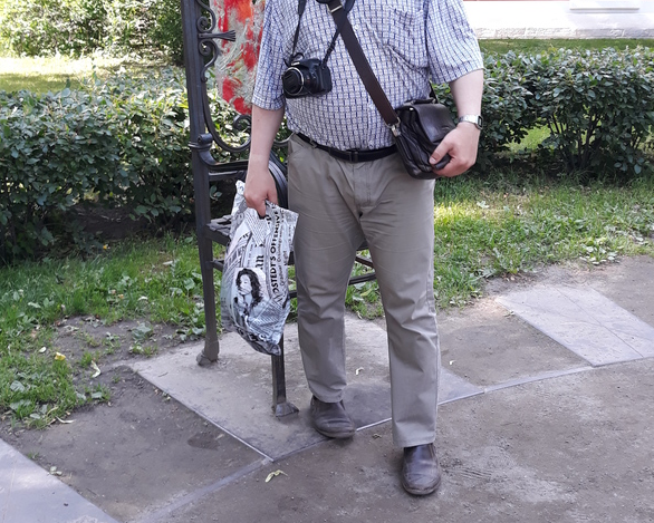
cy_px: 244
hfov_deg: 50.3
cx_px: 324
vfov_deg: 41.1
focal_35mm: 36
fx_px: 697
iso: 40
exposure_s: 1/100
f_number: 1.7
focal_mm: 3.71
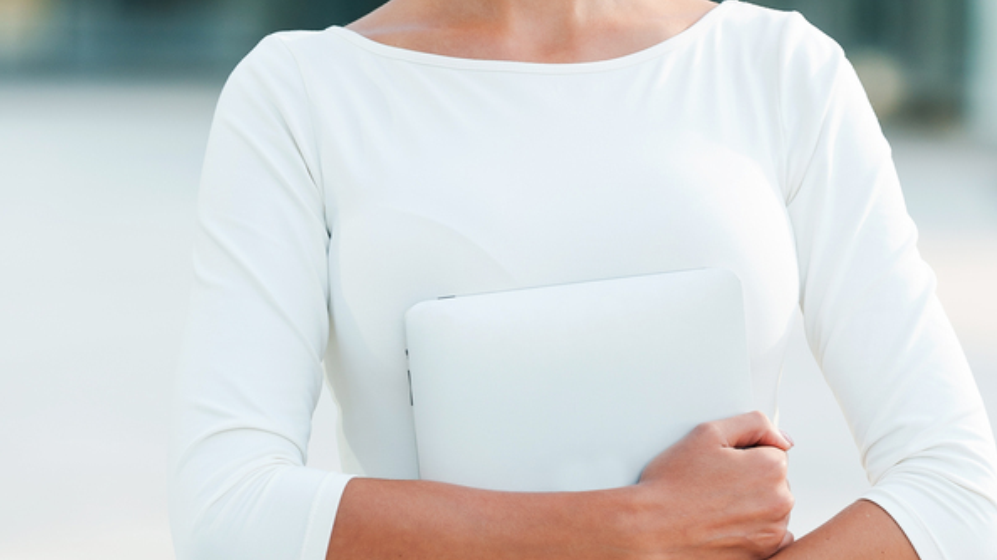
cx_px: 523
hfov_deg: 7.9
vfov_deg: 4.4
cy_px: 261
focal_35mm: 273
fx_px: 7217
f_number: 4.5
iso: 200
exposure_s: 1/250
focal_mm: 155
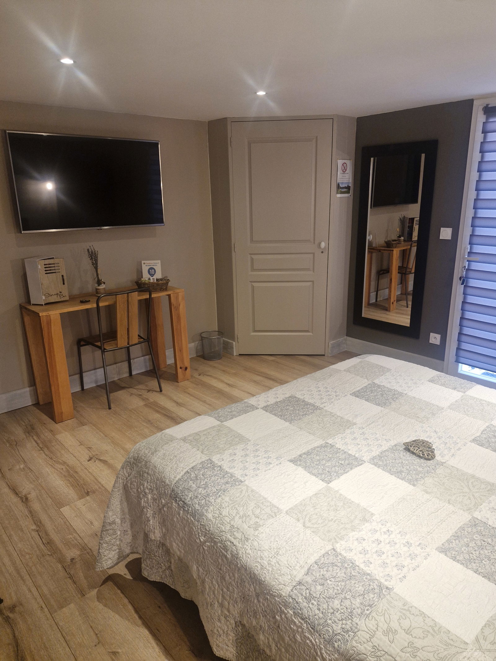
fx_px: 439
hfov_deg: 58.9
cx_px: 248
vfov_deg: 73.9
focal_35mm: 23
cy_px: 330
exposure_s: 1/100
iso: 200
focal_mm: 5.54
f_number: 1.8
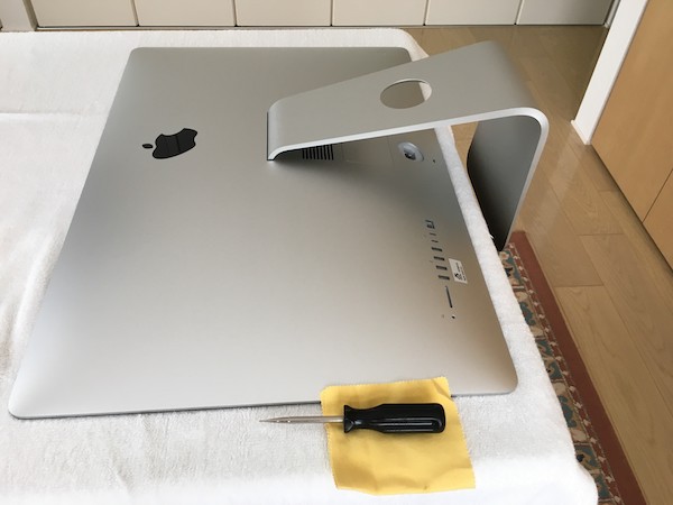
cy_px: 252
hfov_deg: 61.7
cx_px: 336
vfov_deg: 48.2
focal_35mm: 29
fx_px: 564
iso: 64
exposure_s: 1/30
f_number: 2.2
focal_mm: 4.15
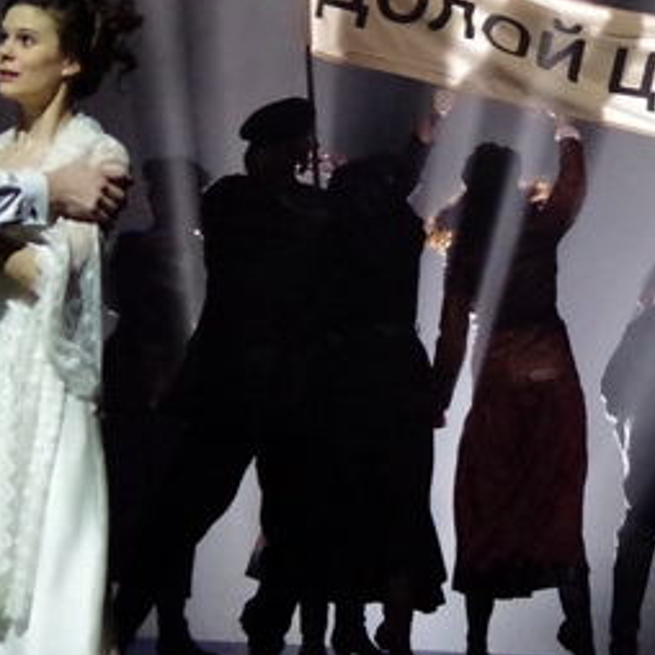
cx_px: 513
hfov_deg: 5.0
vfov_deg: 5.0
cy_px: 170
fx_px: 7471
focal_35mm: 349
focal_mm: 72.5
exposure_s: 1/500
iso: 6400
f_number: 4.5
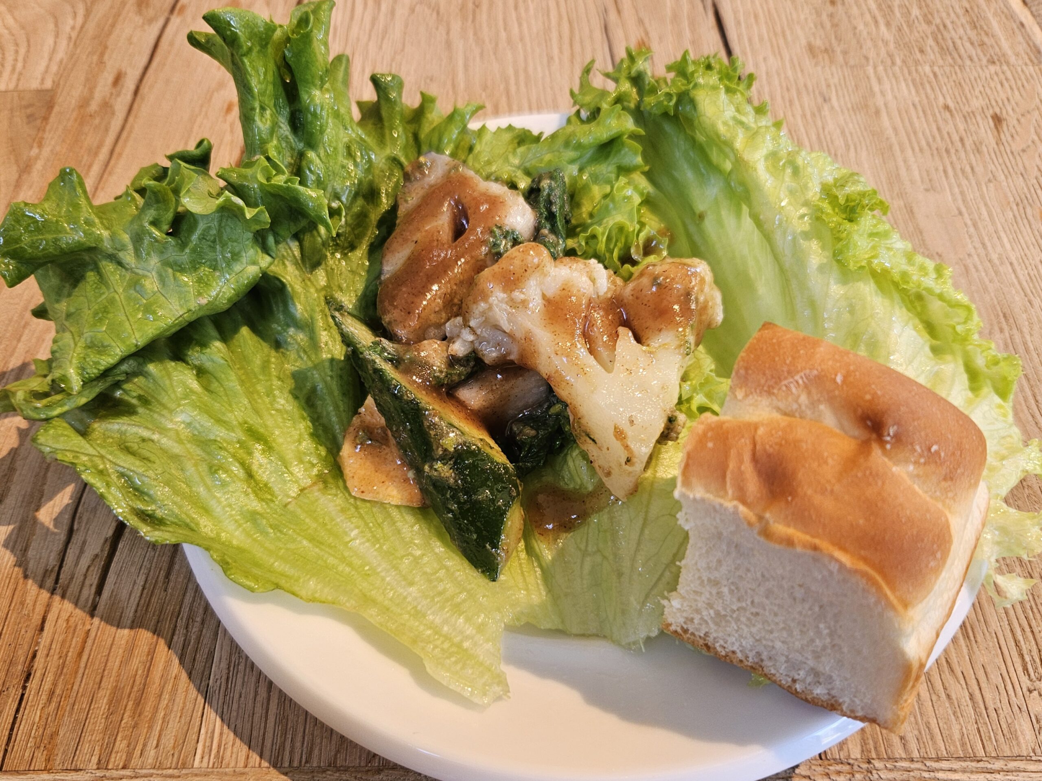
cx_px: 521
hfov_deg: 73.9
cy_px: 390
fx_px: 692
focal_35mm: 23
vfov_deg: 58.9
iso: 100
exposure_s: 1/120
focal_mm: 5.4
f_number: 1.8
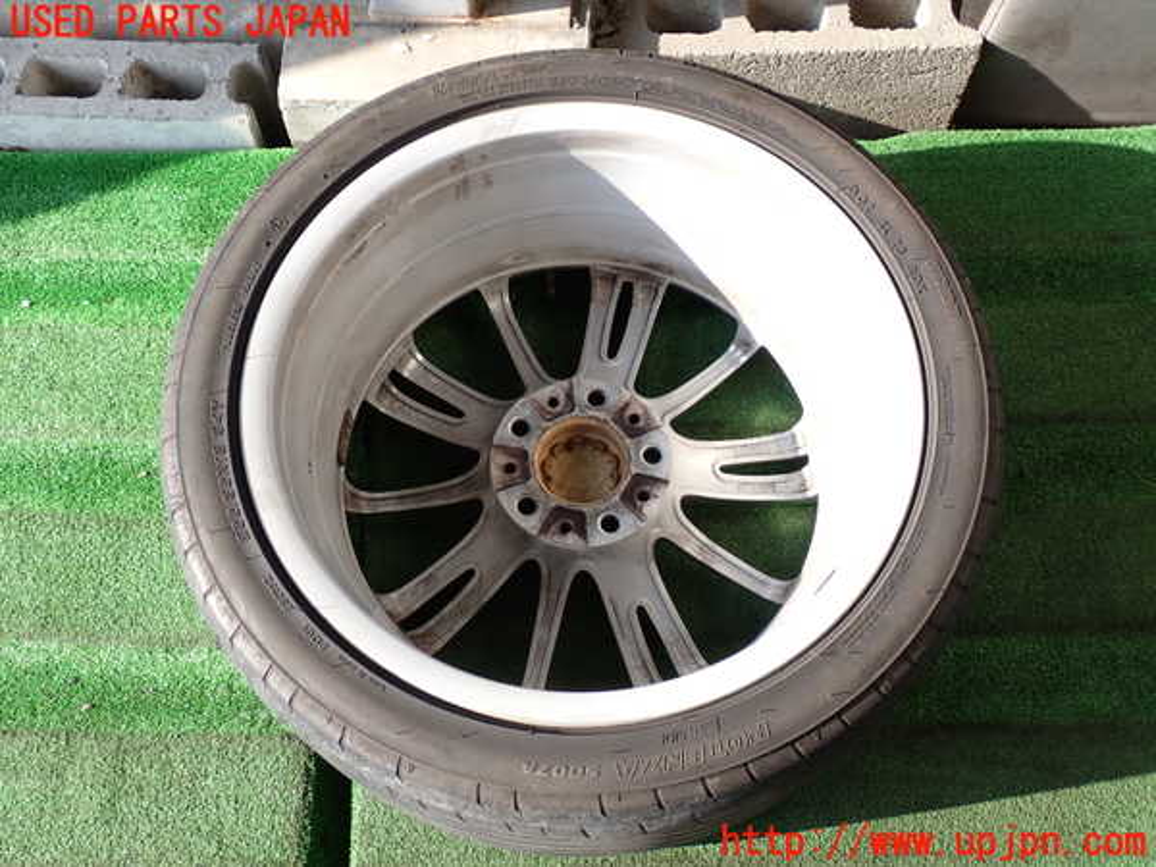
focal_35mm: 38
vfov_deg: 37.7
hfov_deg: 49.0
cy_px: 434
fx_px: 1269
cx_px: 578
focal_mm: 6.83
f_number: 3.5
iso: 100
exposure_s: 1/160
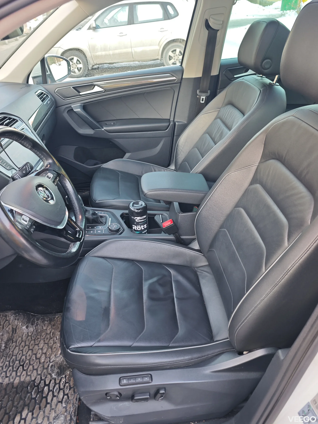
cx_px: 159
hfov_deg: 58.9
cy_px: 212
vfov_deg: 73.9
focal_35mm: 23
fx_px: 282
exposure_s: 1/54.8
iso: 100
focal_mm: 6.55
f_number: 1.6
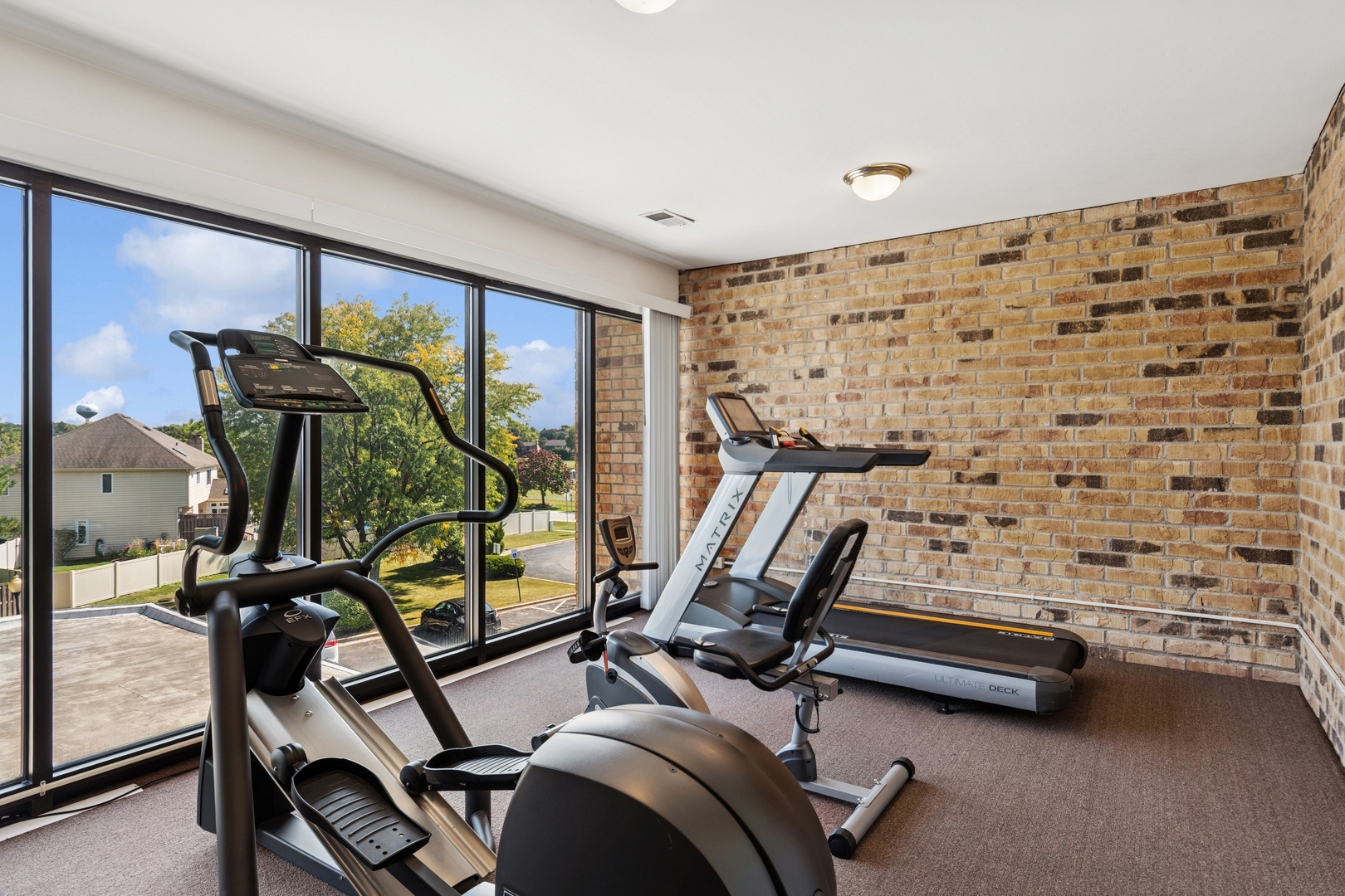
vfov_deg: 67.4
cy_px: 448
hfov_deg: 90.0
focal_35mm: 18
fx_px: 672
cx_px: 672
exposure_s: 1/40
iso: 250
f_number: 8
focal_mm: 12
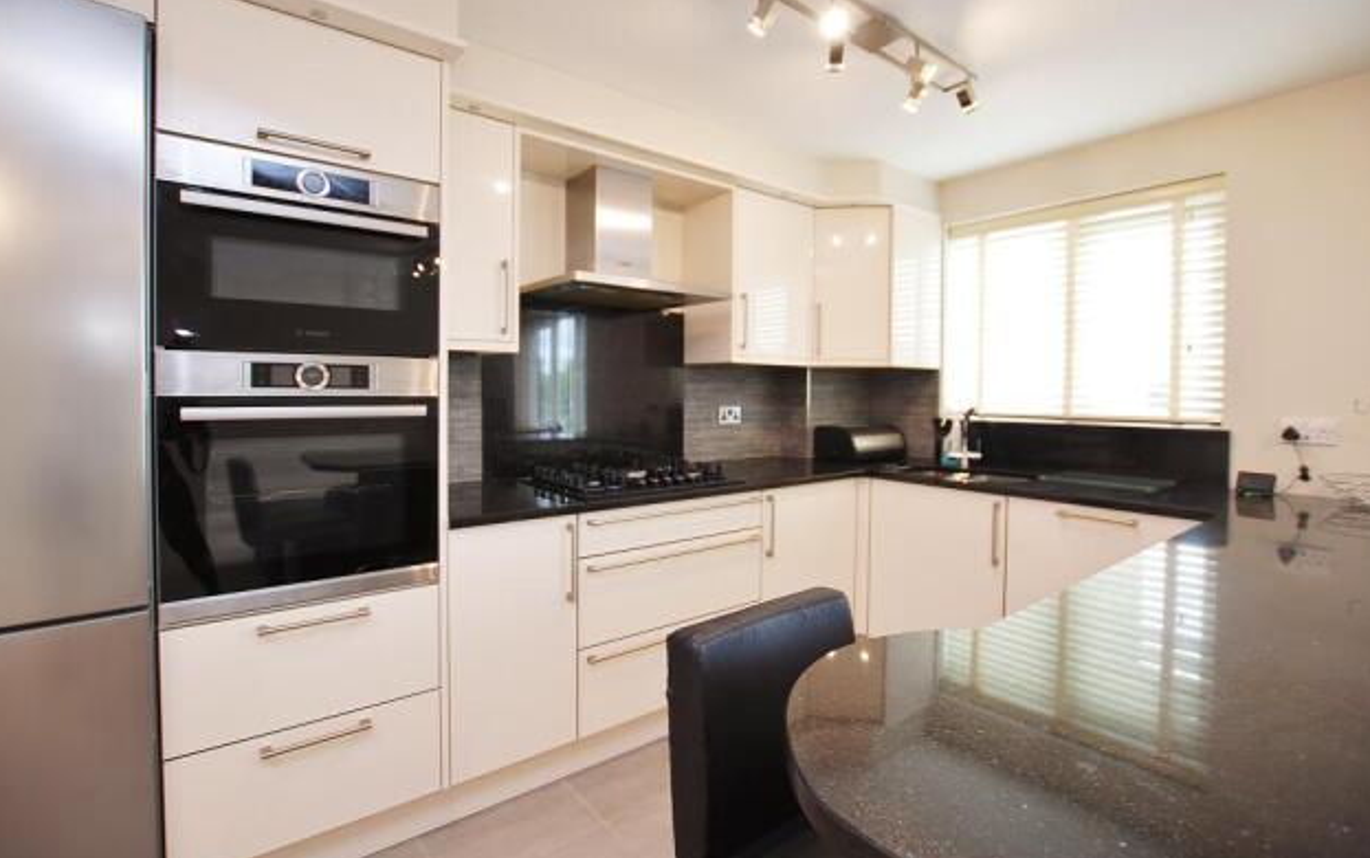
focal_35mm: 16
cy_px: 404
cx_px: 670
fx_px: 598
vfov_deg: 71.3
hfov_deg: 97.8
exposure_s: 1/15
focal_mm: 10
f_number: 3.5
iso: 100
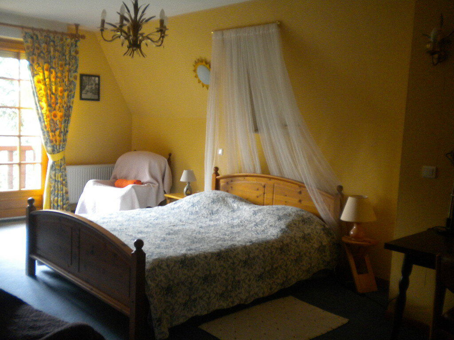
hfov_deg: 52.6
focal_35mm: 35
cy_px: 170
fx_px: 459
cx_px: 227
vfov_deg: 40.7
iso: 329
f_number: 3.1
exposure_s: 1/51
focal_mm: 6.3
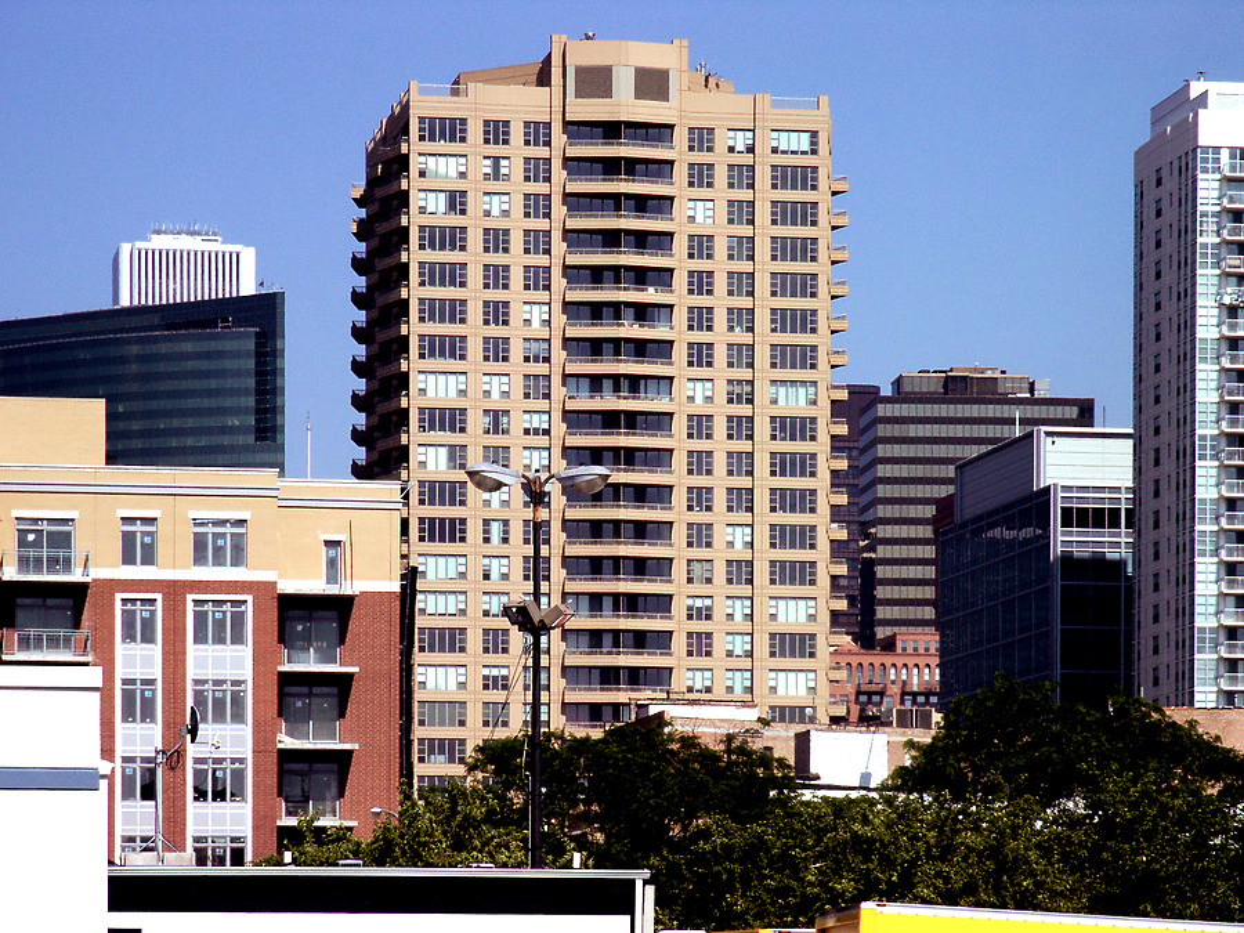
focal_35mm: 139
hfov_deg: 14.2
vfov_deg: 10.7
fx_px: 4995
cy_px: 466
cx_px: 622
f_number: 8
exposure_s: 1/350
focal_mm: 28.23
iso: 64
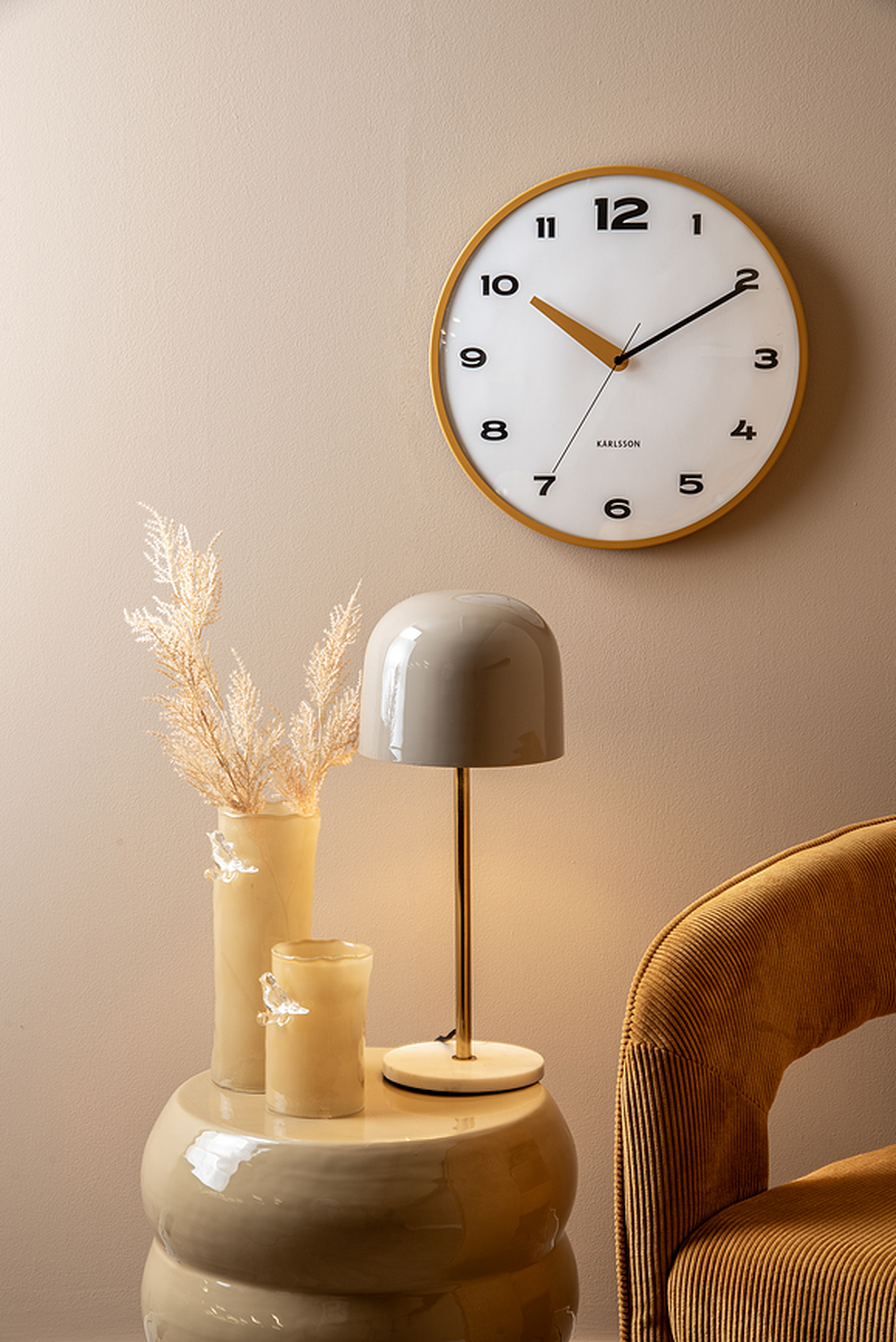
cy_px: 671
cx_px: 448
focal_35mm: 75
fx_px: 2796
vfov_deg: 27.0
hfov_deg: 18.2
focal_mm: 75
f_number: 13
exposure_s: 1/3
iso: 125
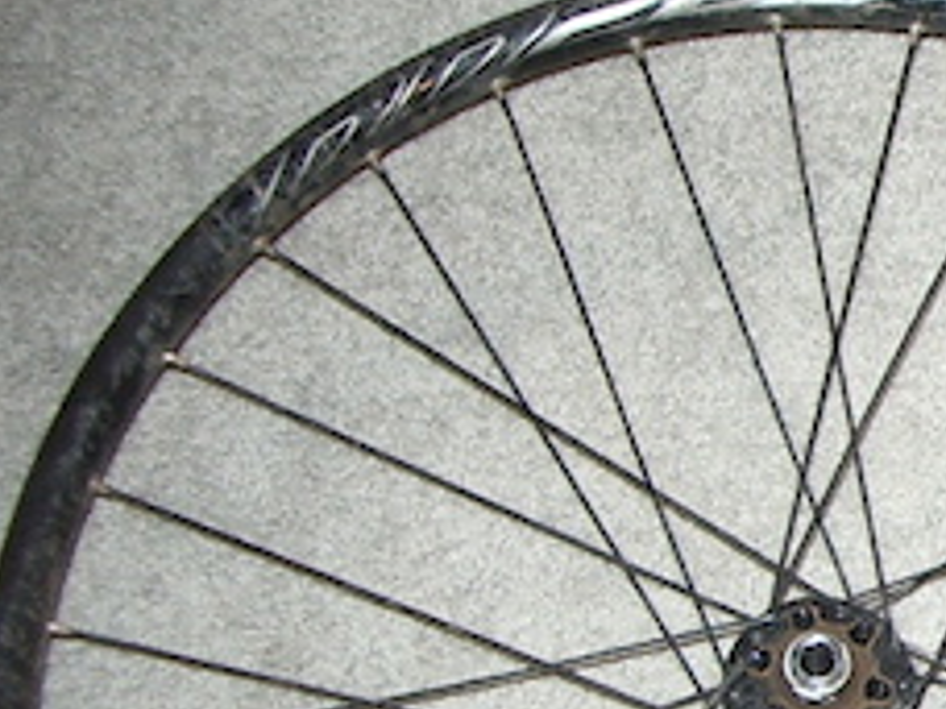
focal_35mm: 123
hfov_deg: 14.9
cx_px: 1423
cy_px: 502
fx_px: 3361
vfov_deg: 12.0
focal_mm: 5.8
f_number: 2.6
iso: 100
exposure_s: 1/40
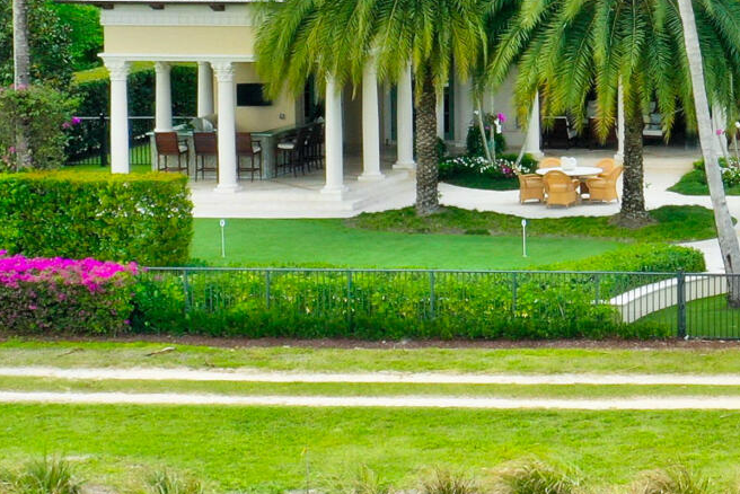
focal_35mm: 128
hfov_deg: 14.4
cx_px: 1257
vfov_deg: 10.6
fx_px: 2632
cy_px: 2
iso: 100
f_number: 8
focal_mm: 10.3
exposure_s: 1/100
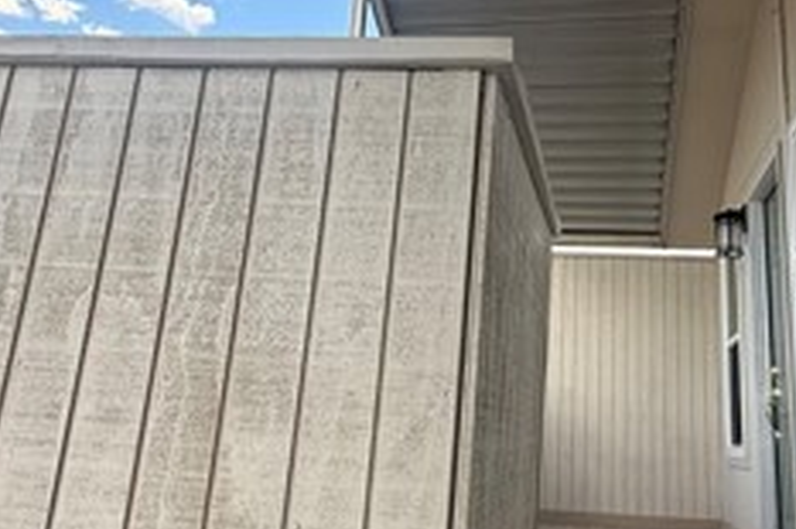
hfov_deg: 47.9
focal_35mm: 40
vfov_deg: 32.8
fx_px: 884
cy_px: 147
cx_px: 512
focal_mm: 2.22
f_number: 2.2
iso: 64
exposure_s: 1/248
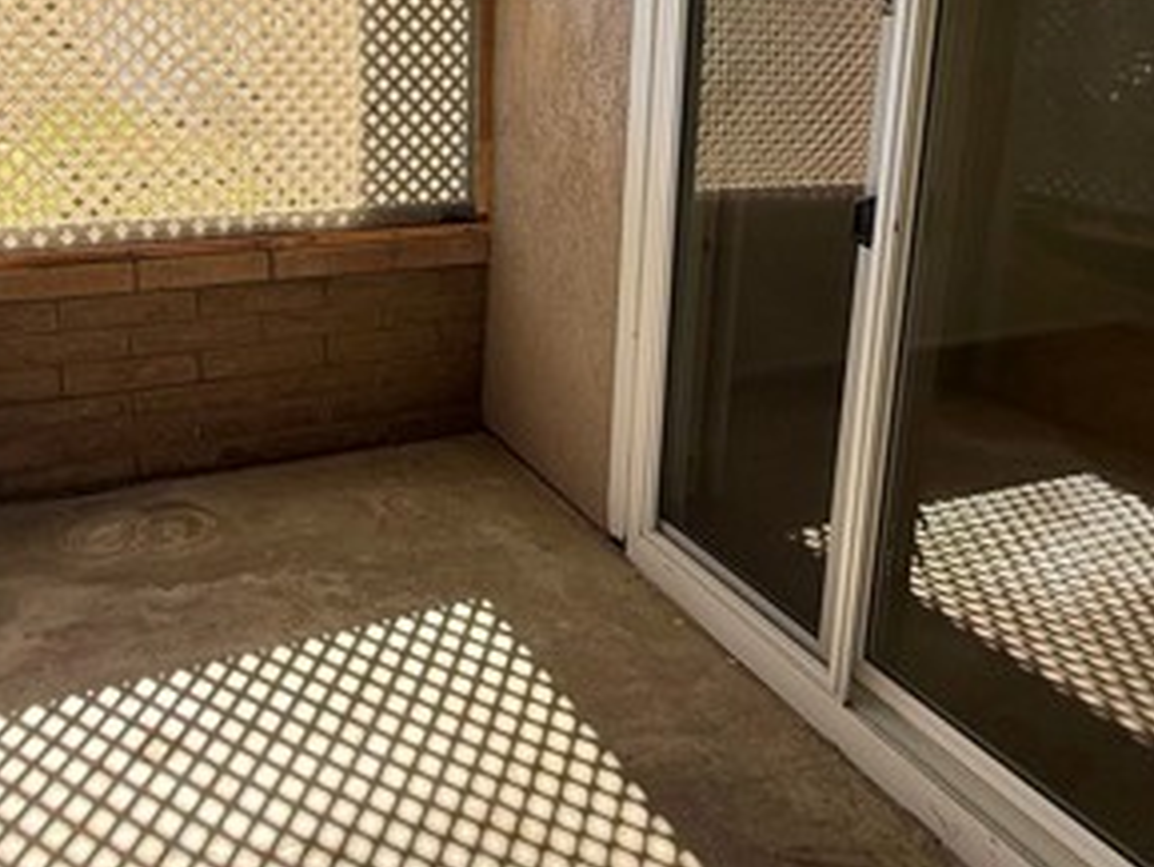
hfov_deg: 57.9
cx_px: 471
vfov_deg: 44.2
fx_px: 1034
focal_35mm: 31
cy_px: 232
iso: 50
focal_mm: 2.22
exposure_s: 1/99
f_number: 2.2
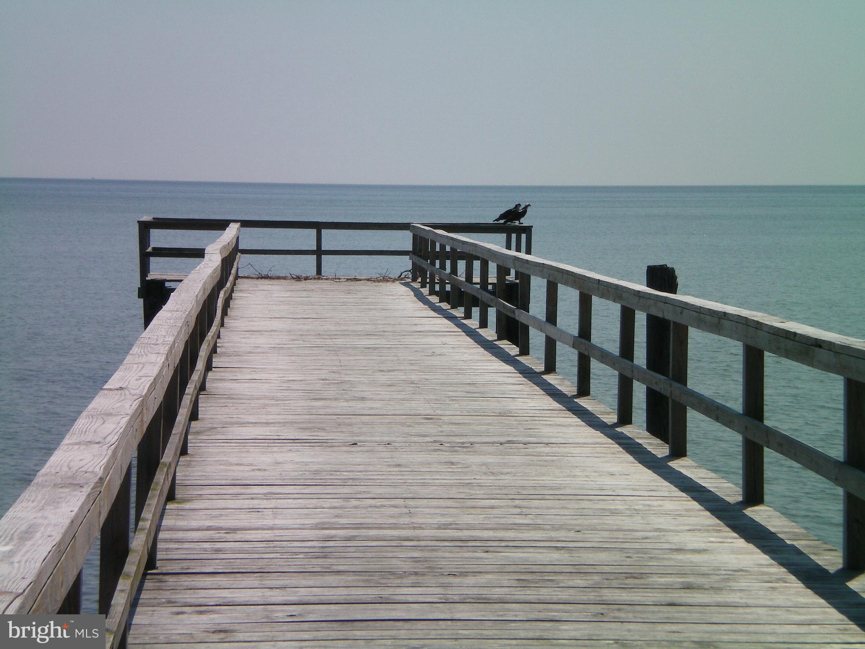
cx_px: 432
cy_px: 324
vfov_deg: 13.0
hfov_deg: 17.3
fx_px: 2849
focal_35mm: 114
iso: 64
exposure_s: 1/400
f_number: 8.5
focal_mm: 18.9
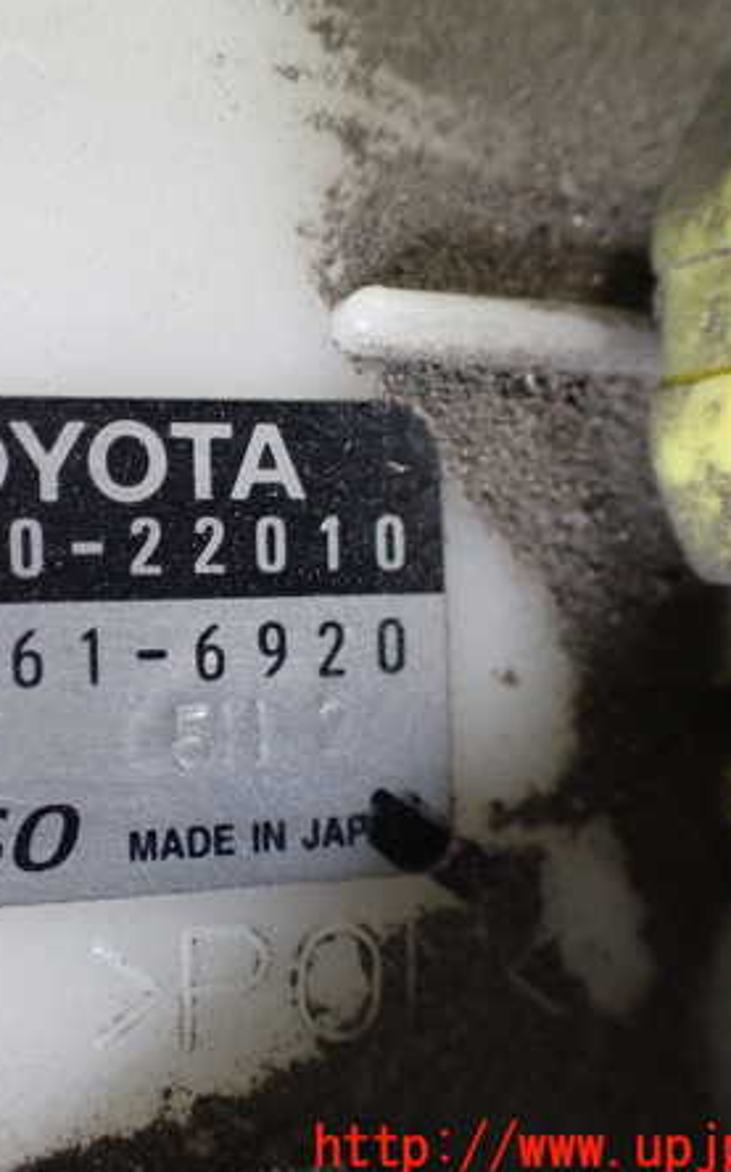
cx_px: 119
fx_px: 1372
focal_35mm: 43
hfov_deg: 29.0
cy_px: 589
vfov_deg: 46.2
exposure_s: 1/50
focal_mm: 5.4
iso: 800
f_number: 2.3
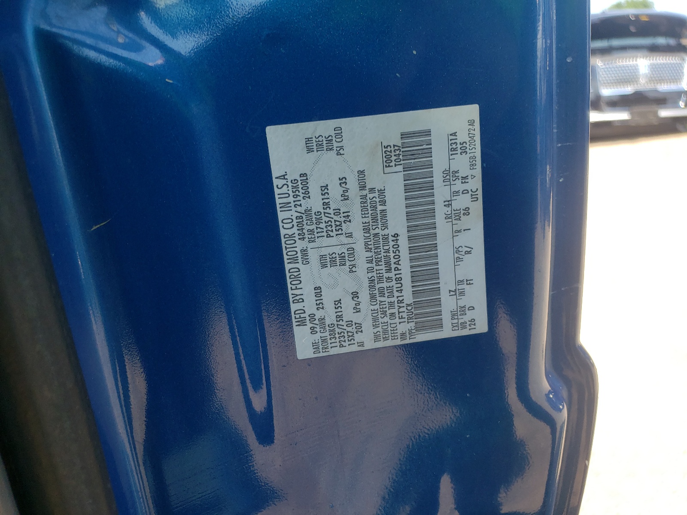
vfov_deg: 53.1
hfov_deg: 67.3
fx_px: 516
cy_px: 258
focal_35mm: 26
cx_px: 344
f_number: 1.5
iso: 50
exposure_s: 1/625
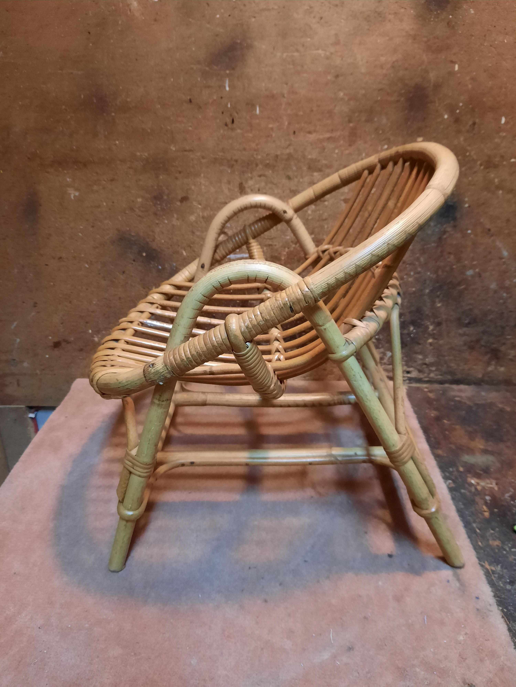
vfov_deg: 69.4
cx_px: 258
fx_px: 497
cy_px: 344
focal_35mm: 25
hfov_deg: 54.9
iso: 500
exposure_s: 1/25
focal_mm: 4.6
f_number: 2
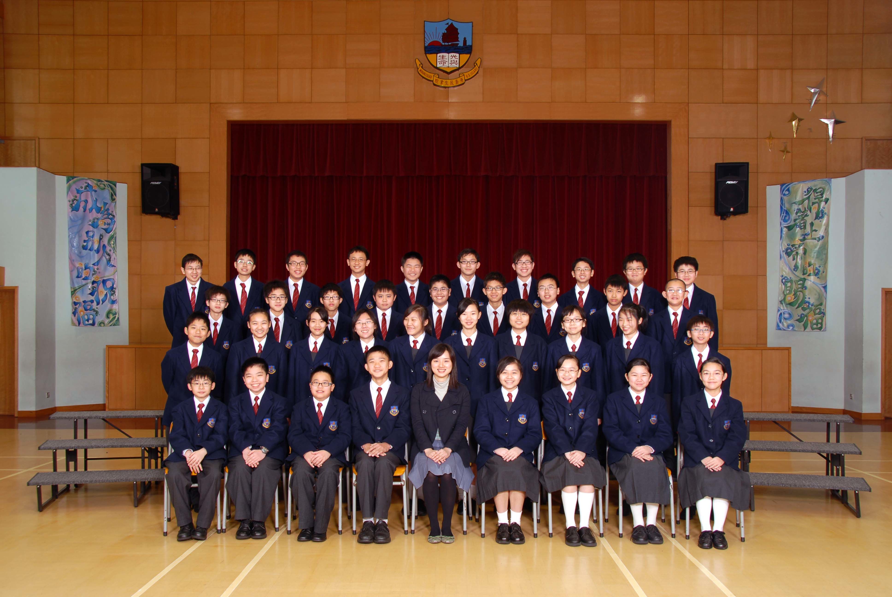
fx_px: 744
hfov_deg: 61.9
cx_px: 446
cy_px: 298
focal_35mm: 30
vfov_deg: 43.7
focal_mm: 20
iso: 100
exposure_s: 1/13
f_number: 7.1
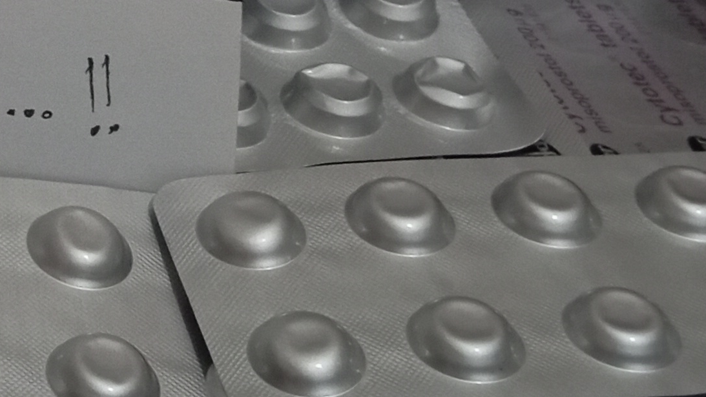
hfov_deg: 17.4
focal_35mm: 114
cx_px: -252
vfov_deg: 10.3
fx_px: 2134
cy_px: -186
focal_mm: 4.22
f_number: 1.8
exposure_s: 1/33.3
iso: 915
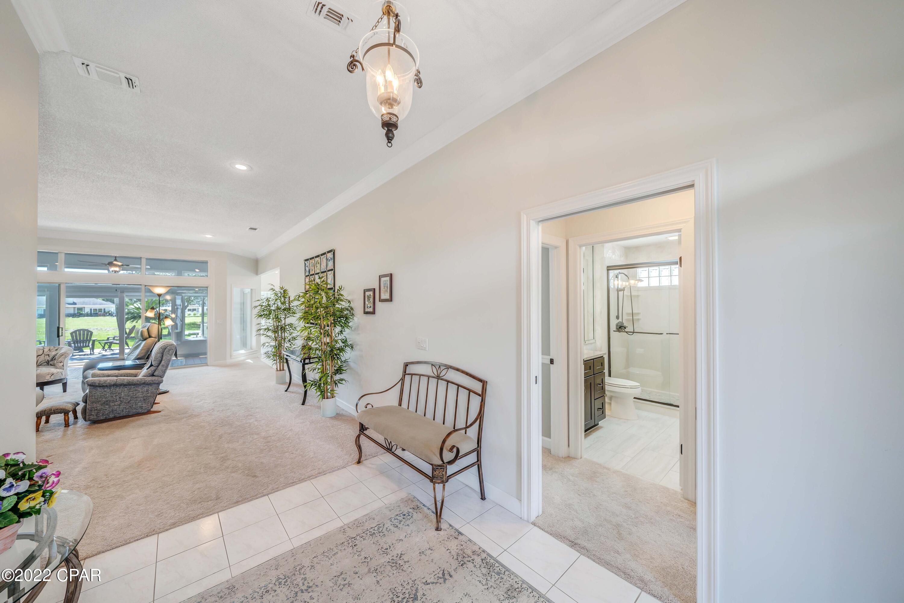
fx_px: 301
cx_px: 452
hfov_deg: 112.6
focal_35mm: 12
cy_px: 302
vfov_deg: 90.0
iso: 100
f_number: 5.6
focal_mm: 12
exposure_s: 1/13
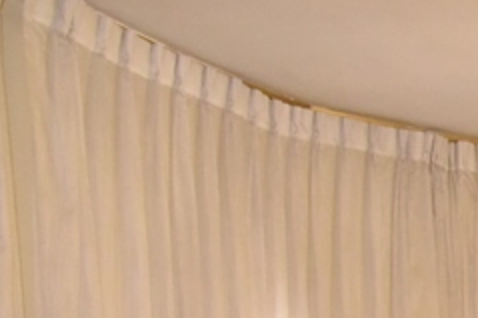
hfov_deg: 15.5
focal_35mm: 103
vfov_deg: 12.1
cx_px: 980
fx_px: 1367
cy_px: 583
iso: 3200
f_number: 8
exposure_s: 1/250
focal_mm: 24
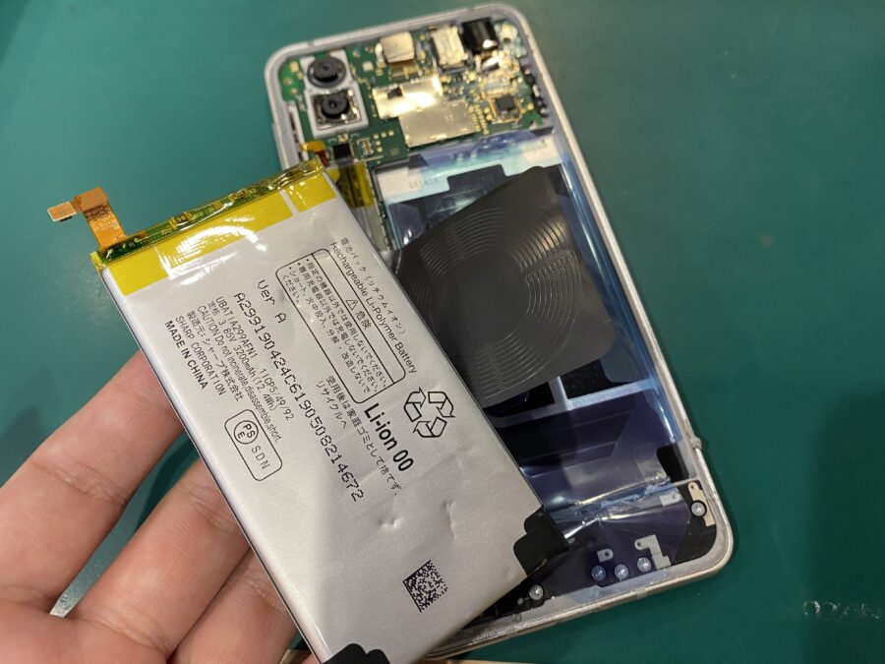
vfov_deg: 53.1
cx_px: 442
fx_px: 665
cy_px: 332
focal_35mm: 26
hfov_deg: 67.3
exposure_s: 1/50
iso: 80
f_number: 1.8
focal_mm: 4.25
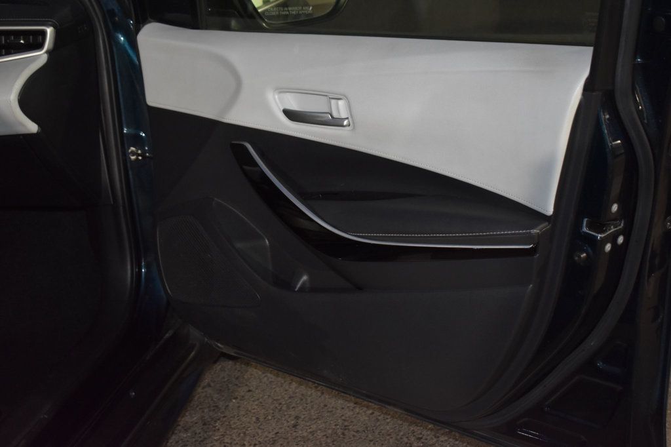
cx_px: 336
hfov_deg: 33.4
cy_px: 224
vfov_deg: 22.6
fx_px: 1118
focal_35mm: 60
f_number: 5
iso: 1250
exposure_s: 1/30
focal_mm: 40
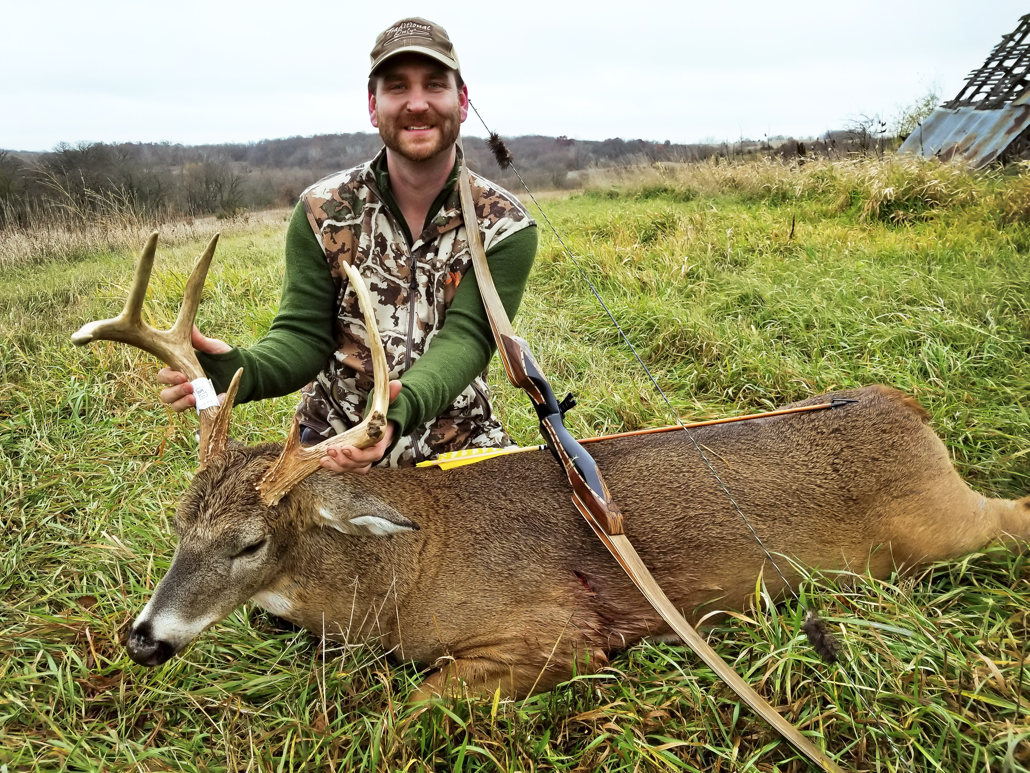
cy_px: 386
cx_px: 515
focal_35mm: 26
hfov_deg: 67.3
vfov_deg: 53.1
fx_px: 774
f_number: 1.7
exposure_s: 1/320
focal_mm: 4.25
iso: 50
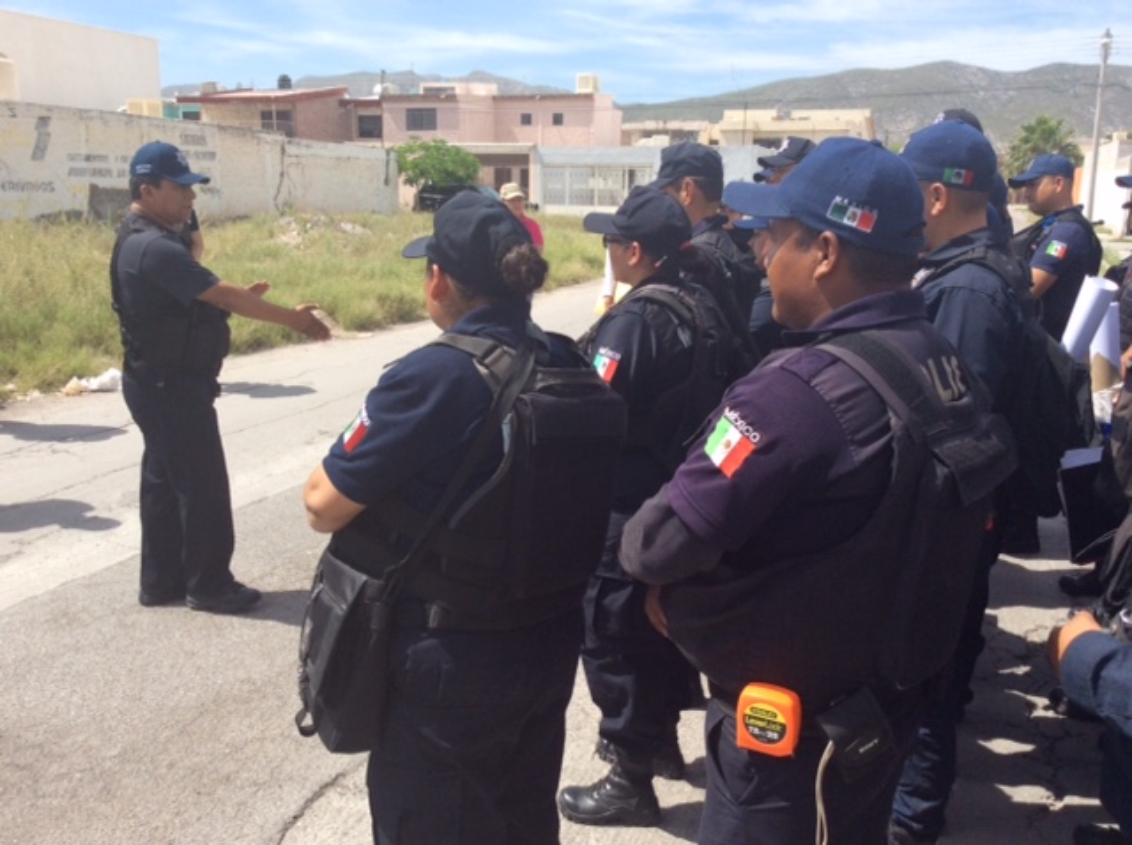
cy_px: 422
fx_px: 1045
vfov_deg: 44.1
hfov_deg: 56.9
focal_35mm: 32
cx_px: 566
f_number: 2.4
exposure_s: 1/1021
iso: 32
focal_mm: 3.3
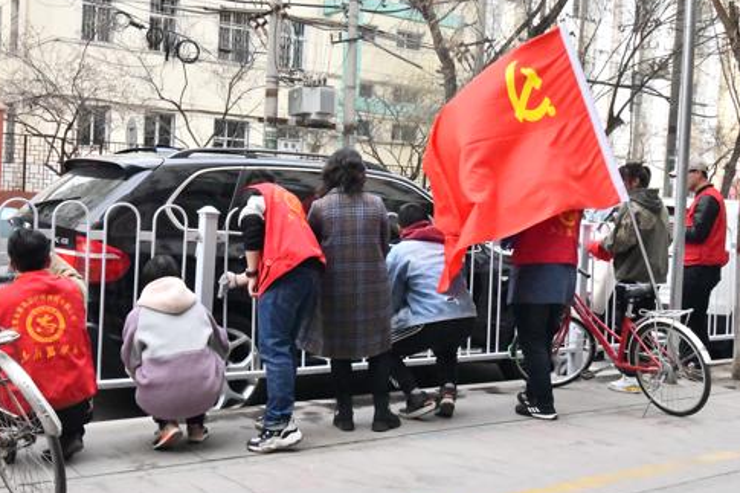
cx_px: 368
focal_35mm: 47
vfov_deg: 28.6
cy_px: 256
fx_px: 966
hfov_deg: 41.9
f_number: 18
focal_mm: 32
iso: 16000
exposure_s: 1/1250
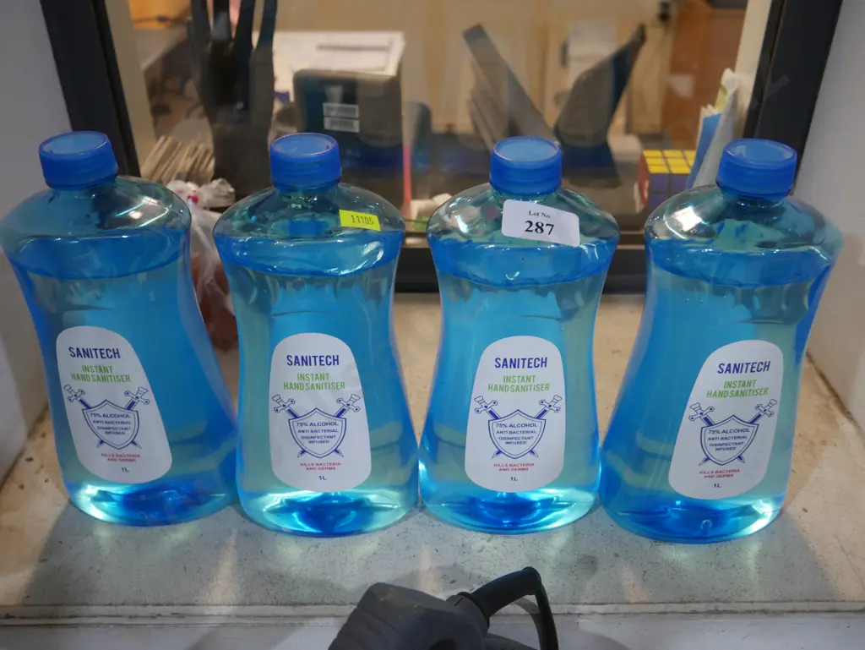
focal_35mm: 32
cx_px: 432
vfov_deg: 44.2
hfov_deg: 56.8
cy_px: 325
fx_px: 800
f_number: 3.6
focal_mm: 16
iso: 640
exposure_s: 1/60
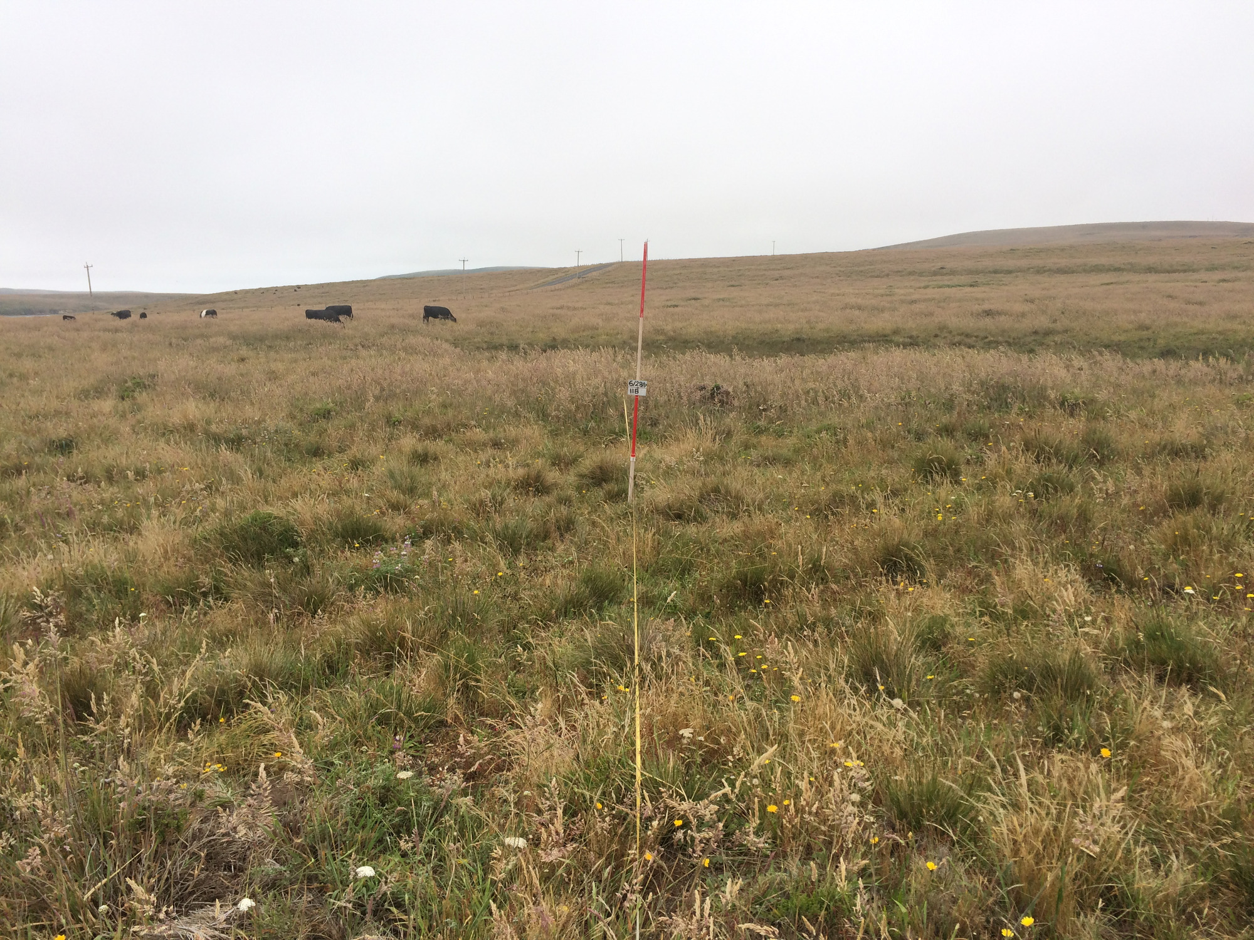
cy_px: 470
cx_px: 627
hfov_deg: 61.7
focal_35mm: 29
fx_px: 1051
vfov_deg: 48.2
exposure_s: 1/1600
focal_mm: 4.15
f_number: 2.2
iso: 32
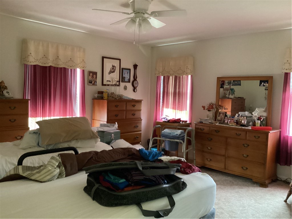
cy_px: 110
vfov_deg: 45.4
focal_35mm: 31
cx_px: 146
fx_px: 261
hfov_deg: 58.4
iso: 640
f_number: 2.4
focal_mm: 3.3
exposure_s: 1/30
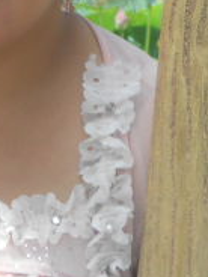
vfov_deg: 5.0
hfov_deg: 3.8
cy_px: 6
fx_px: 3141
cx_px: -166
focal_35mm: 392
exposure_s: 1/100
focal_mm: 20.1
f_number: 6
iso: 80
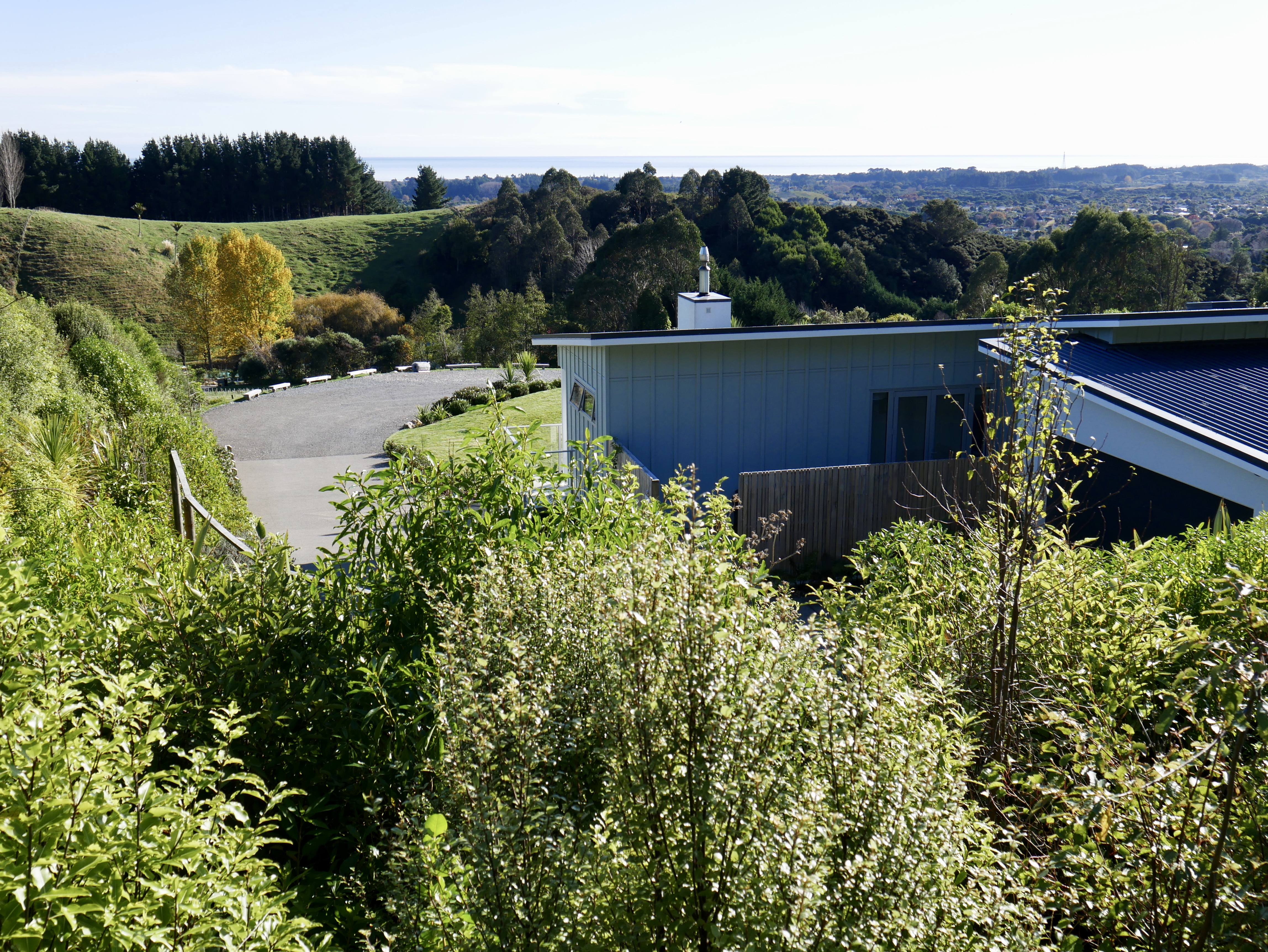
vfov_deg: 39.7
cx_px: 634
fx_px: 1319
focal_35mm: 36
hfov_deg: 51.3
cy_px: 476
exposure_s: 1/320
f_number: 7.1
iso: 200
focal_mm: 18
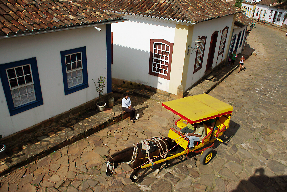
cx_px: 144
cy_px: 96
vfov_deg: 48.0
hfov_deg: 67.4
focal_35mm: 27
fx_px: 215
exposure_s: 1/750
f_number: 8
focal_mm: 18
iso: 200
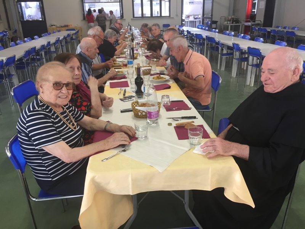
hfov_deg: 61.7
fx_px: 256
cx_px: 152
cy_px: 114
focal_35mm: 29
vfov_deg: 48.2
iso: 100
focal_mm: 4.15
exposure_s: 1/33
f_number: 2.2
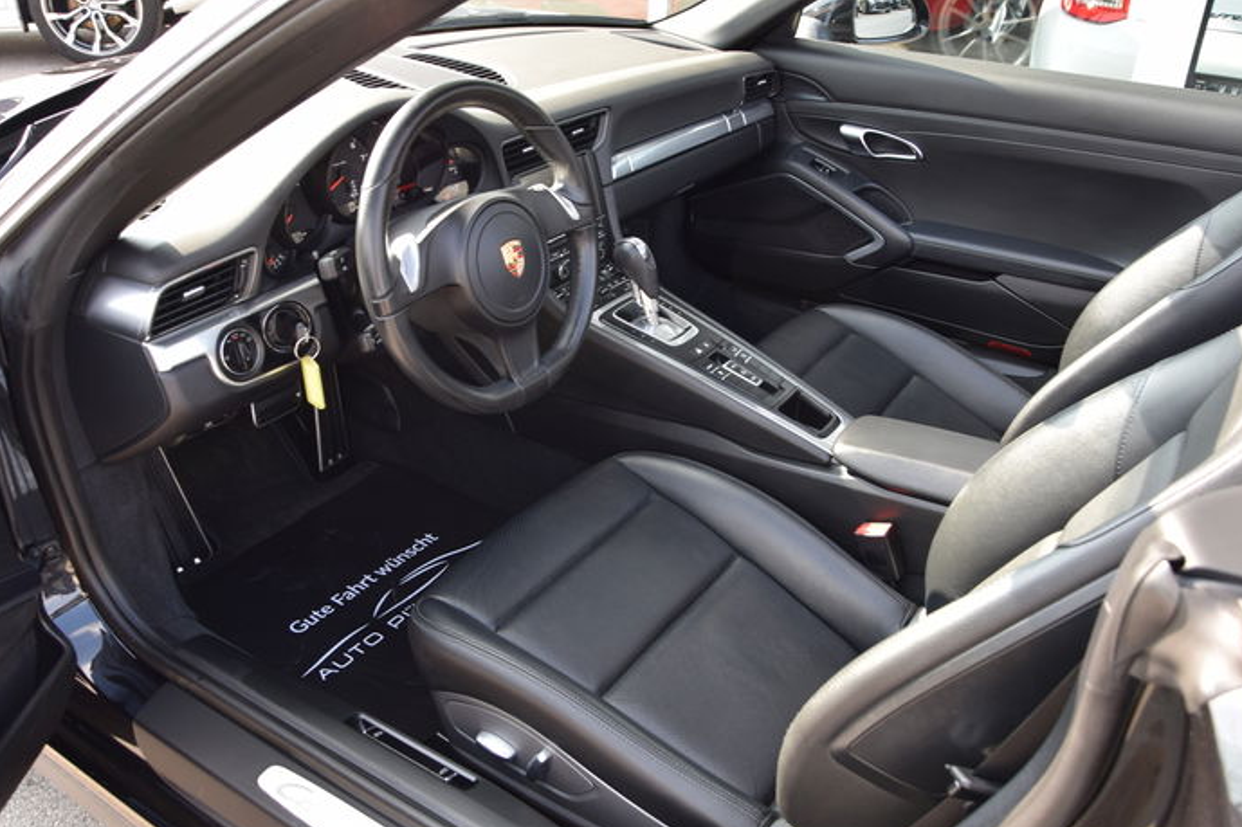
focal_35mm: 59
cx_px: 627
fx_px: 2020
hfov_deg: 34.2
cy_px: 445
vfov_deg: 23.1
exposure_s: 1/200
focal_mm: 35
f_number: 7.1
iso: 400
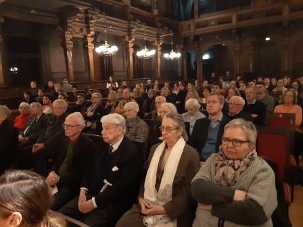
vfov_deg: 53.1
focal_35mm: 26
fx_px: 228
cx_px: 152
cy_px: 114
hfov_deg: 67.3
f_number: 1.7
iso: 400
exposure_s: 1/10
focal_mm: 3.92
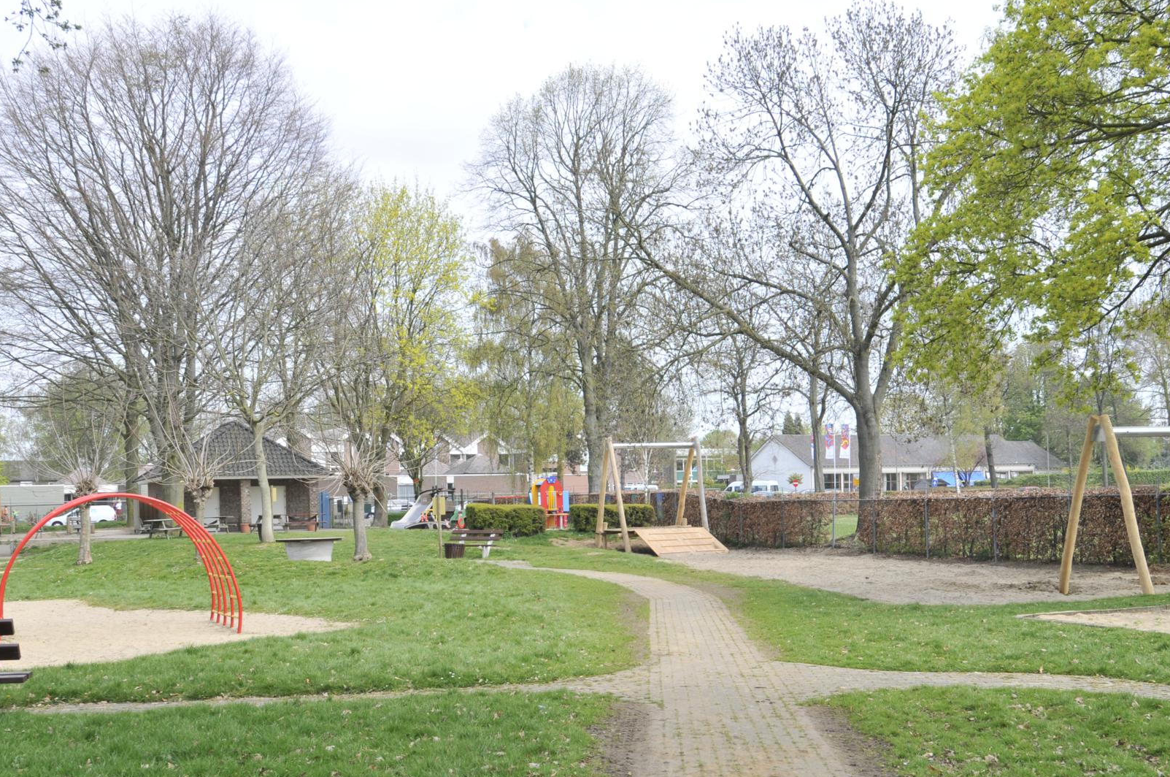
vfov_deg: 29.1
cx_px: 653
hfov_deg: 42.7
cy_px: 482
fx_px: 1493
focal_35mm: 46
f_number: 9
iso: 200
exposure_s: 1/200
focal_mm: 24
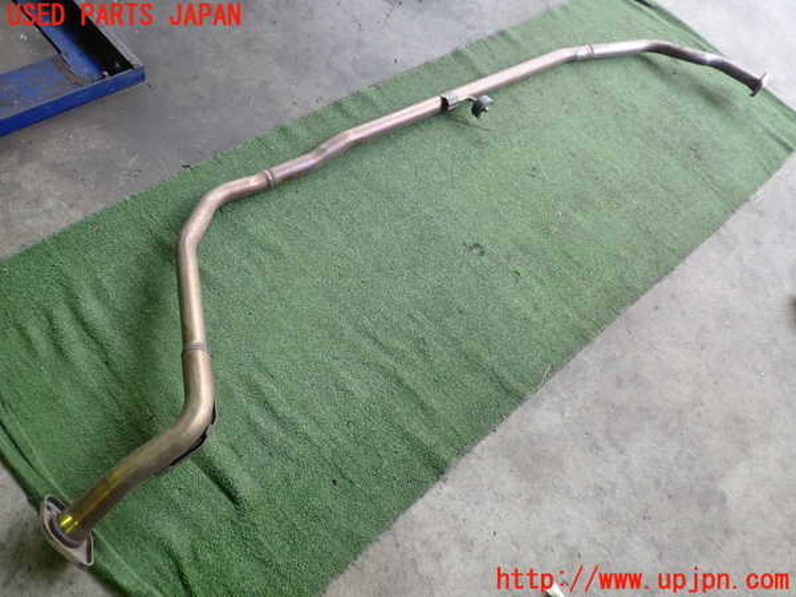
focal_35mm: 30
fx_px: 690
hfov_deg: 60.0
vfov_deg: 46.8
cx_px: 398
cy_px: 298
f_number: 2.3
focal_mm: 5.4
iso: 200
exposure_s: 1/80
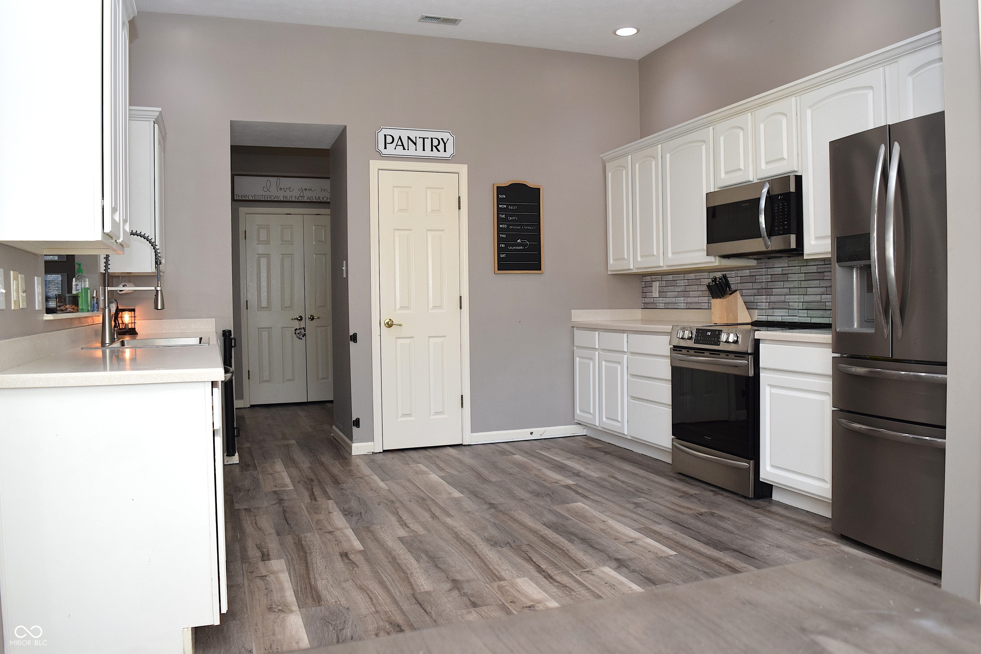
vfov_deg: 48.0
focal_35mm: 27
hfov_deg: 67.4
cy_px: 327
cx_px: 490
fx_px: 736
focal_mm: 18
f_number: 5
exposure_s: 1/100
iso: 800
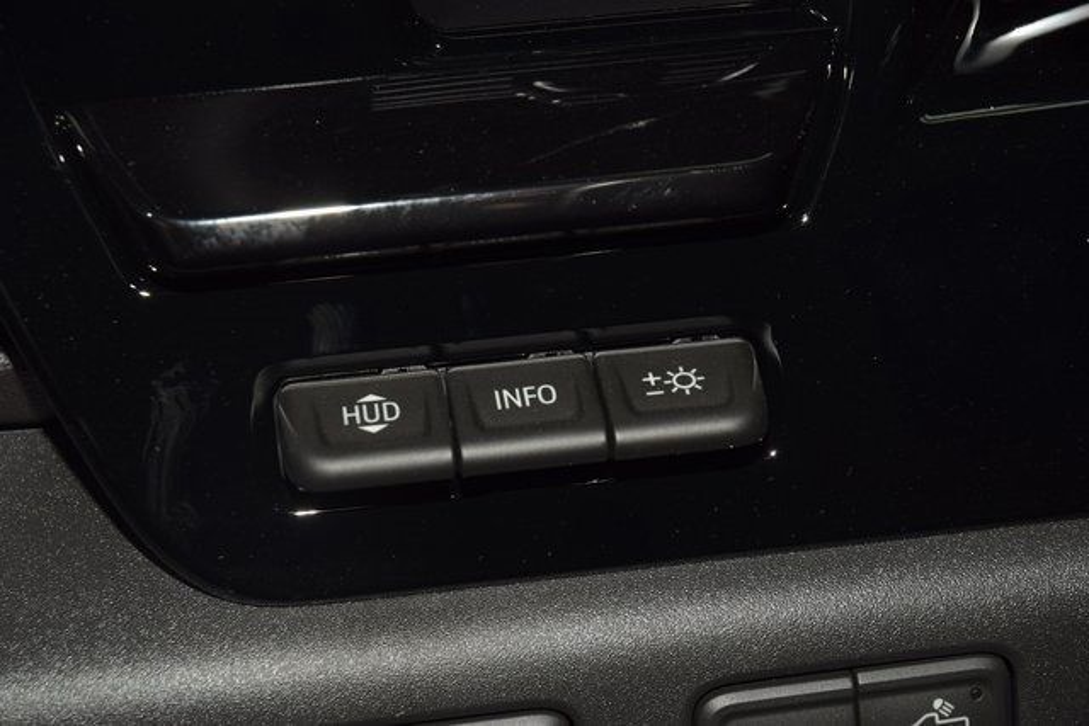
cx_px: 544
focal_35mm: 105
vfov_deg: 13.0
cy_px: 363
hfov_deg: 19.5
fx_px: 3177
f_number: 8
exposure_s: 1/125
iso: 100
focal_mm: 70
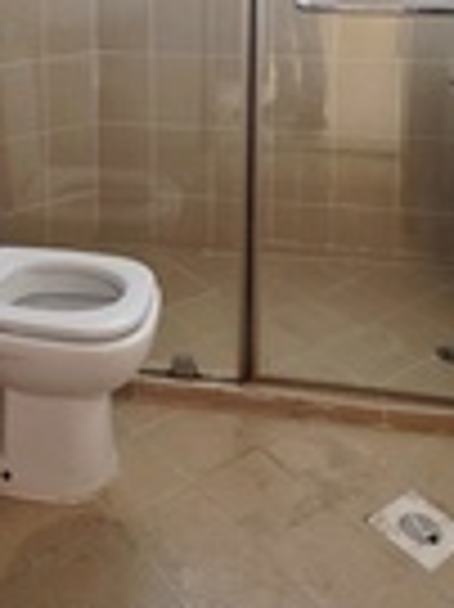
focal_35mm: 44
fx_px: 771
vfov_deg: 37.5
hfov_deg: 31.8
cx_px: 79
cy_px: -25
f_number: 1.9
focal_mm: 2.2
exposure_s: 1/50.3
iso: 320
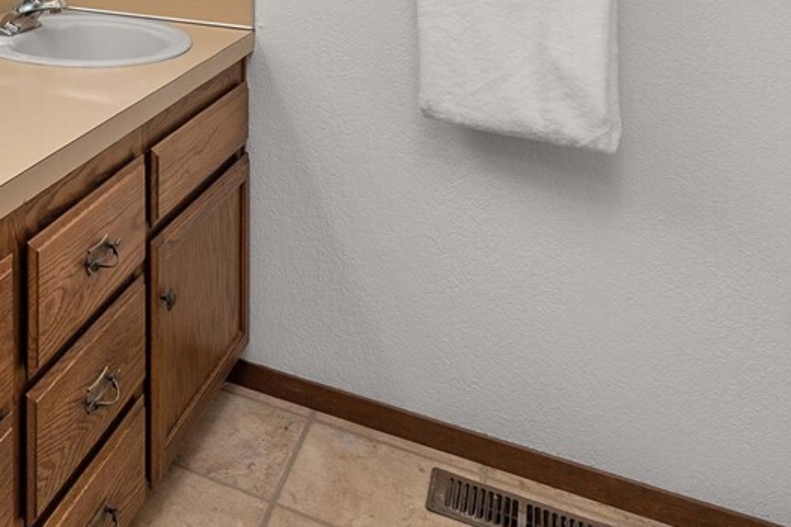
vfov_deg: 27.5
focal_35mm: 42
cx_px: -108
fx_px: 923
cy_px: -129
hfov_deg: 37.6
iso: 640
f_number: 7.1
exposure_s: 1/30
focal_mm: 13
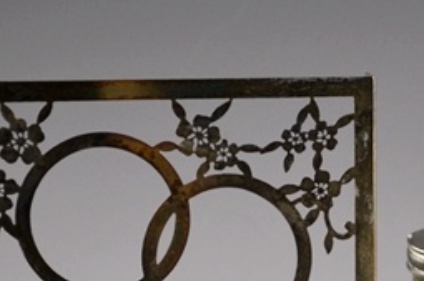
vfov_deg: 7.7
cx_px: 467
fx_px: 2081
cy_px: 334
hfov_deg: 11.5
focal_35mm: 177
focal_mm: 46
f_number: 5.3
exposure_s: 1/60
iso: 400
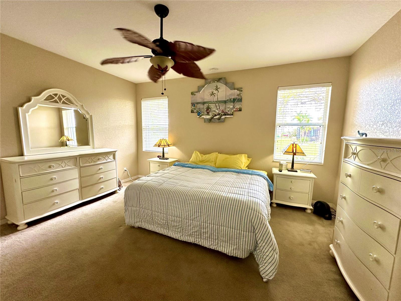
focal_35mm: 14
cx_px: 200
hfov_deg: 102.1
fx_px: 162
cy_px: 150
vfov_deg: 85.7
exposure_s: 1/99
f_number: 2.2
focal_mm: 2.22
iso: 160
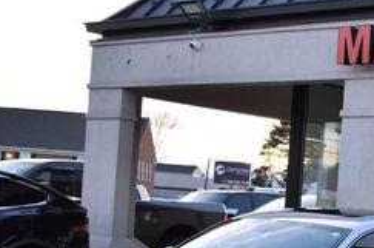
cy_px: 223
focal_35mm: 95
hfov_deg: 20.0
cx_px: 462
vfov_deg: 14.2
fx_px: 985
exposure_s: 1/100
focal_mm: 24
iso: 400
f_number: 5
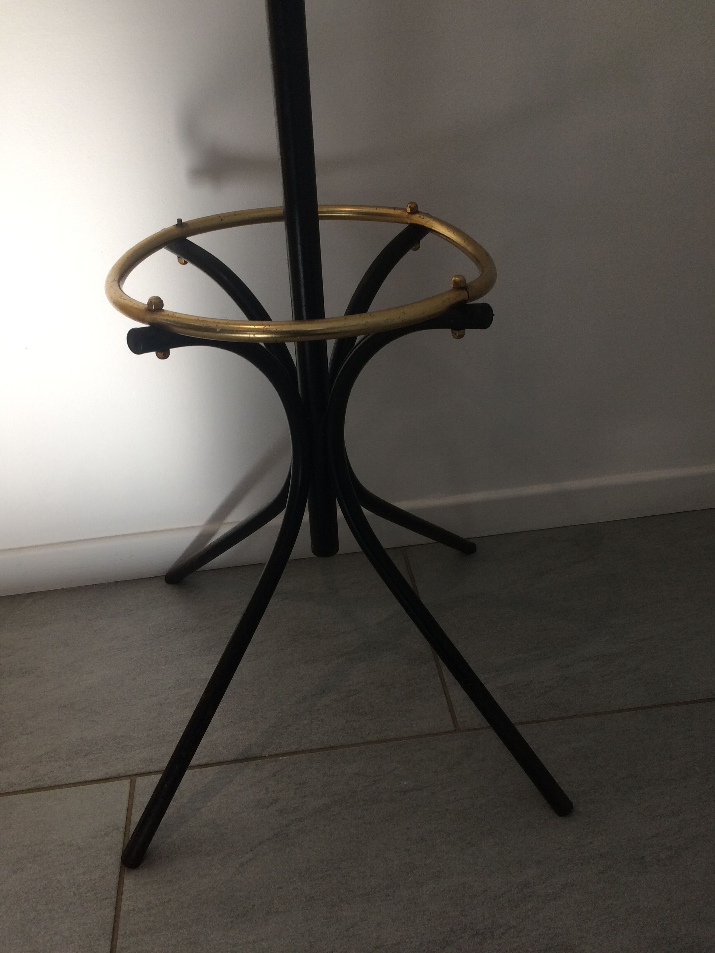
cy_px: 476
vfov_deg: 61.7
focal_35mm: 29
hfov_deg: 48.2
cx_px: 358
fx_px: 799
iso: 64
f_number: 2.2
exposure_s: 1/100
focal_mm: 4.15
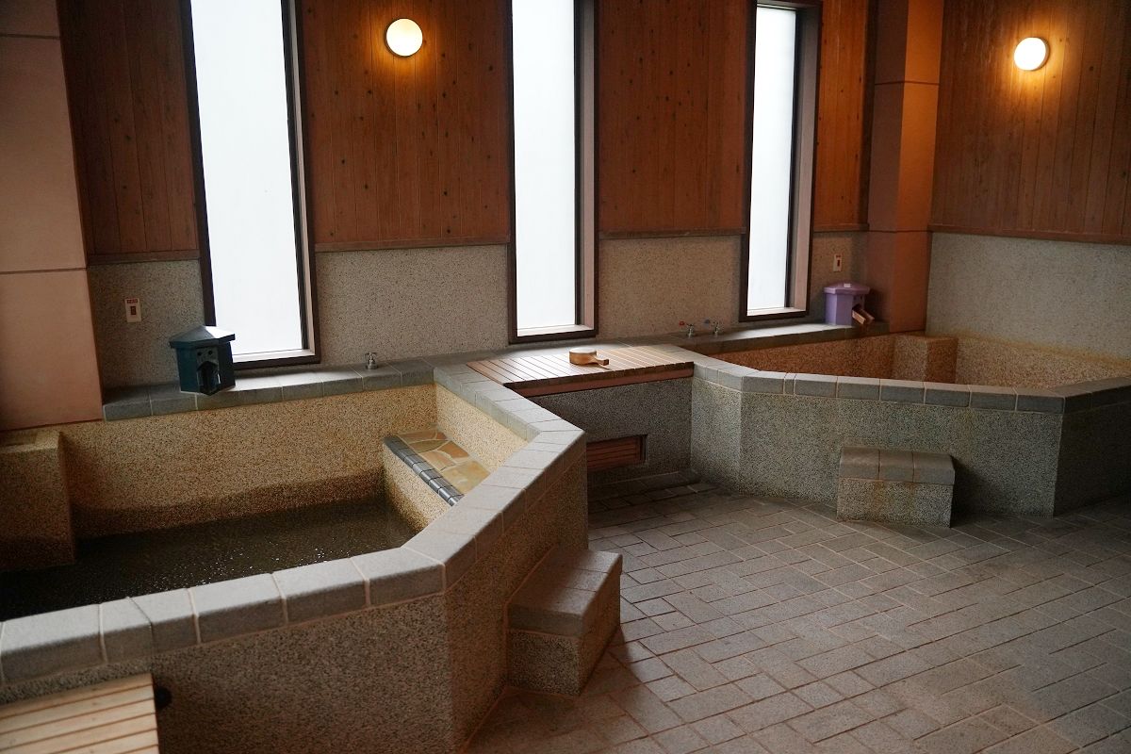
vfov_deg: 46.4
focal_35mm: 28
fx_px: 880
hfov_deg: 65.5
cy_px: 377
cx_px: 566
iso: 2500
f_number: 2.8
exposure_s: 1/160
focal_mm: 28
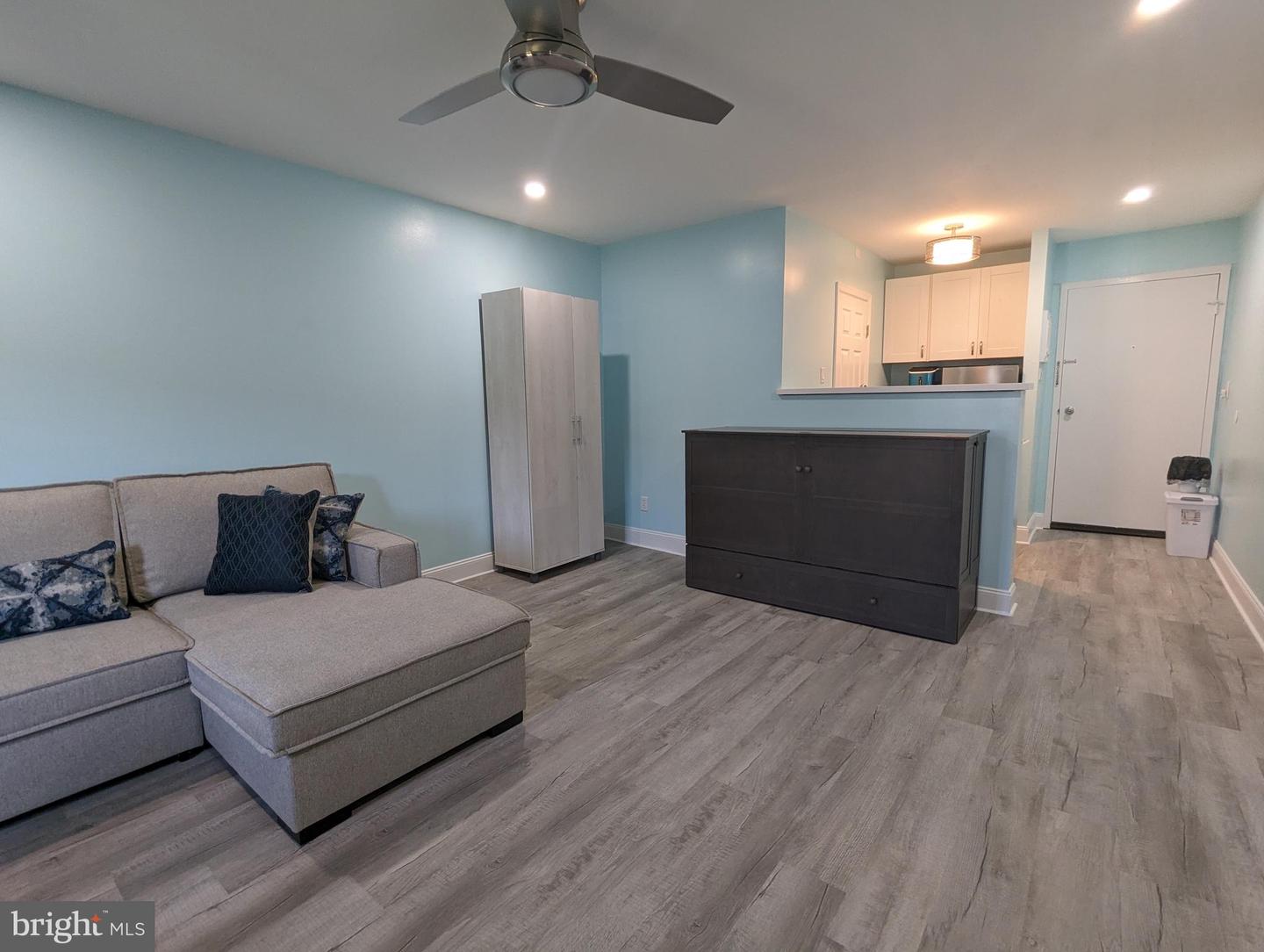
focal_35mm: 16
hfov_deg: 94.4
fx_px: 585
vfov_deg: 78.2
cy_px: 476
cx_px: 632
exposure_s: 1/24
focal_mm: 2.35
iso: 92
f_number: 2.2
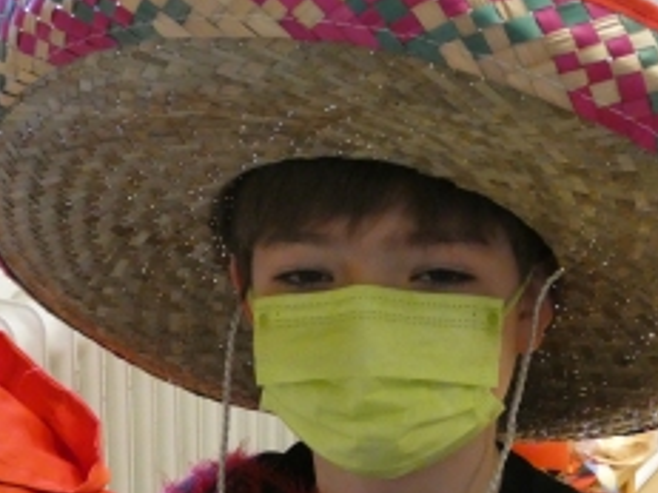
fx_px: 1349
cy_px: 296
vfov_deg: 20.7
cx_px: 470
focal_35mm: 71
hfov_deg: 27.1
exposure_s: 1/80
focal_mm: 7.3
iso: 1600
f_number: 3.6
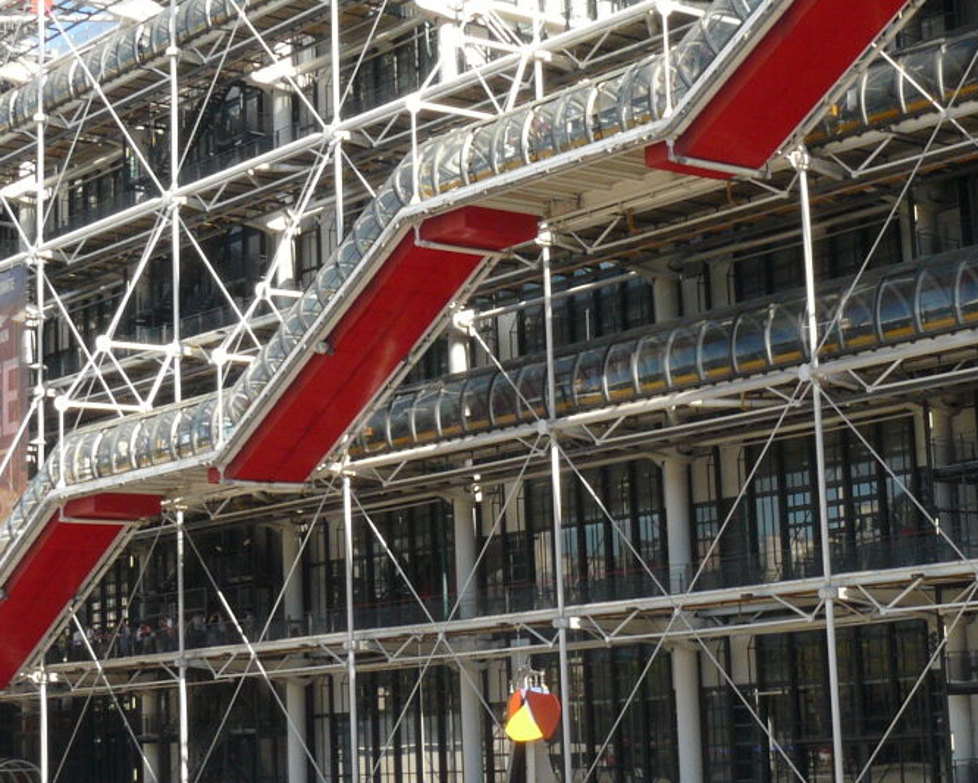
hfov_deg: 25.0
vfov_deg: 20.2
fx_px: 2200
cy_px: 361
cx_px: 573
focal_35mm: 76
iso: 100
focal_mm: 6
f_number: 8
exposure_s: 1/80
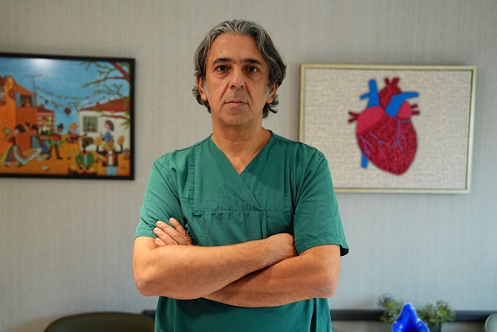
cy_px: 166
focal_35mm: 45
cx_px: 248
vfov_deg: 29.9
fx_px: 622
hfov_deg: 43.6
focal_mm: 45
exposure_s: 1/100
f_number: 2.8
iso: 400
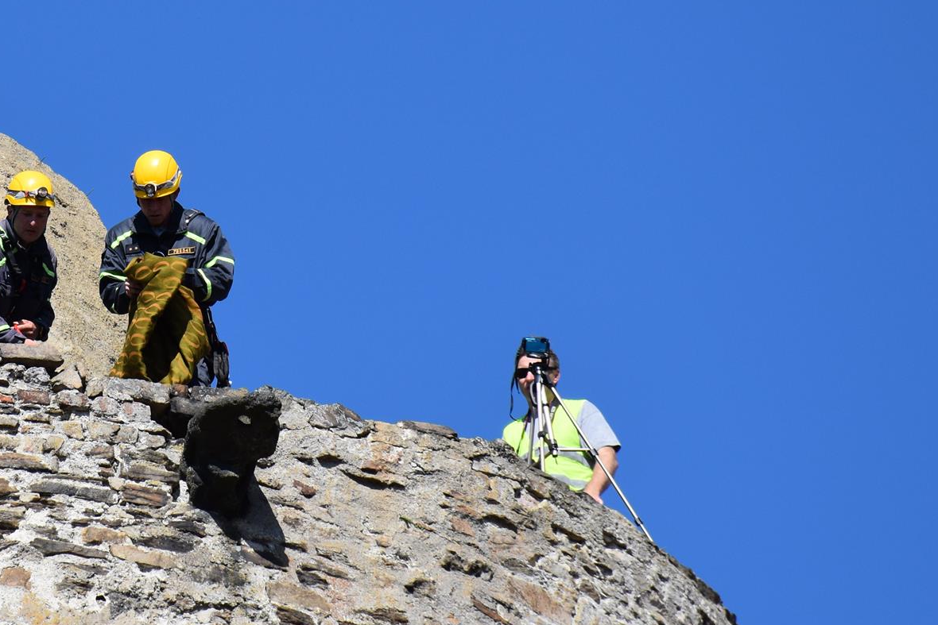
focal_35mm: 445
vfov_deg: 3.1
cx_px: 134
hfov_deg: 4.6
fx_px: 11595
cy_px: 160
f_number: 6.3
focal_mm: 140
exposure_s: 1/640
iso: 200
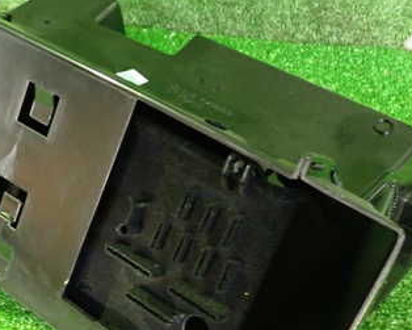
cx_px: 105
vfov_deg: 27.0
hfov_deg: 33.0
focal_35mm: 56
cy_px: 220
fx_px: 683
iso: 800
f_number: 2.3
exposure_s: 1/20
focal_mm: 5.4
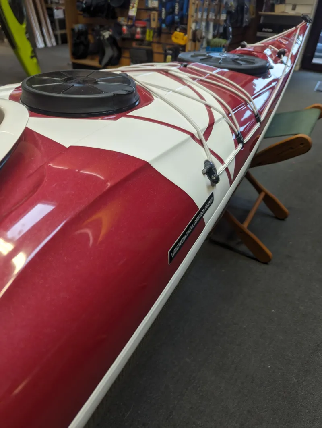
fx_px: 297
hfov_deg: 57.0
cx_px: 161
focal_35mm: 24
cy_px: 214
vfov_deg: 71.5
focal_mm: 6.81
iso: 78
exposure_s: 1/50
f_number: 1.85
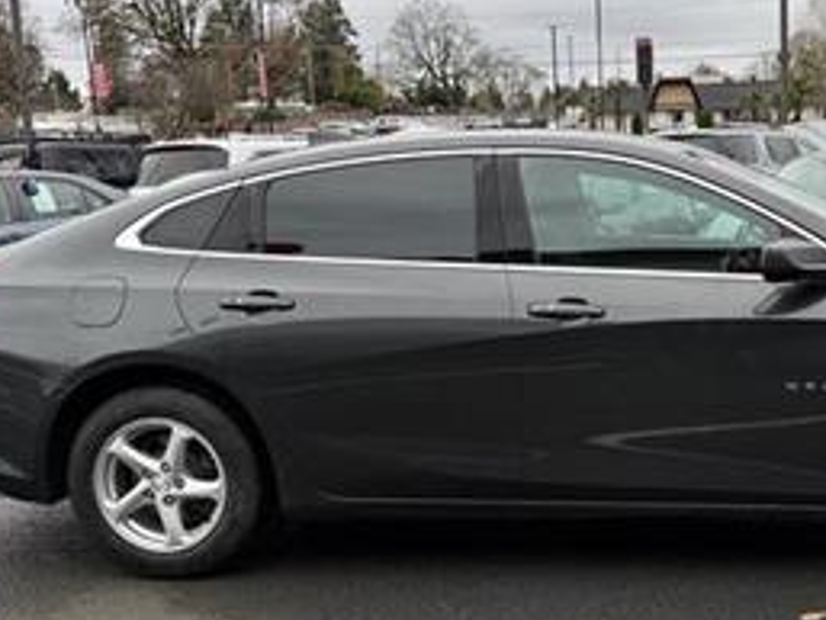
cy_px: 341
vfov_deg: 30.9
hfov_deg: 39.4
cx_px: 614
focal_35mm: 47
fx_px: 1122
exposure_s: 1/735
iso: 80
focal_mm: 6.76
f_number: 1.78
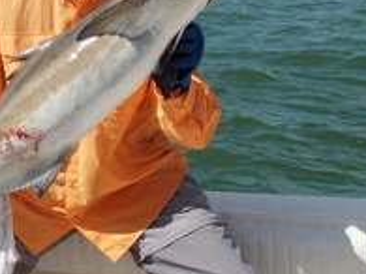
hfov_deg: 24.8
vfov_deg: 18.4
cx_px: 101
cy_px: 2
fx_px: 824
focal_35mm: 78
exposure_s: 1/800
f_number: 4.5
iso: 80
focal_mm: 6.7
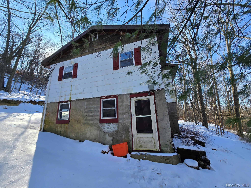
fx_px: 94
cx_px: 126
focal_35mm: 13
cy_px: 94
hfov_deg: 106.2
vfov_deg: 89.9
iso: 50
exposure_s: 1/914
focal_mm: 2.2
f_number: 2.2
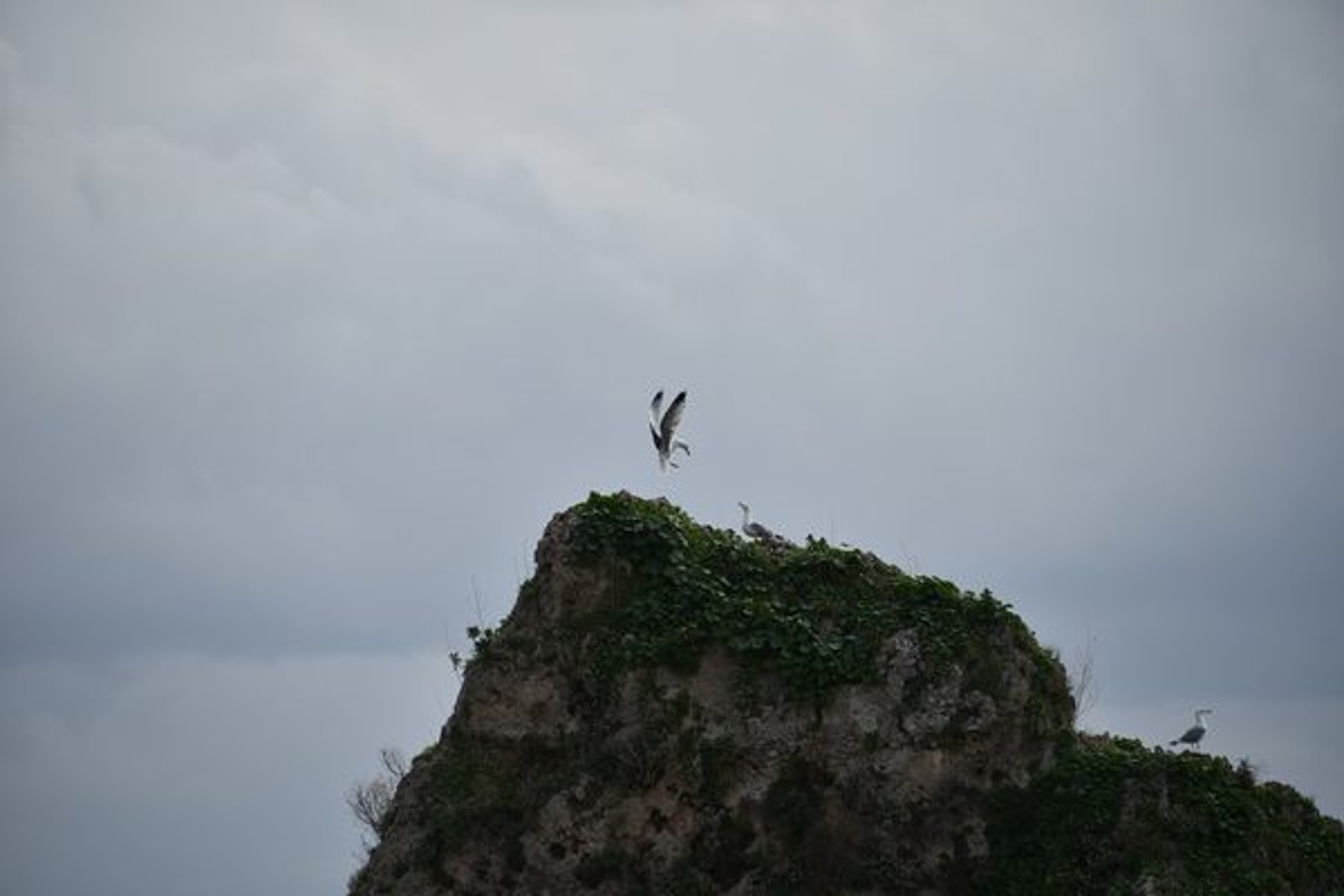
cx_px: 672
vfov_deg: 6.0
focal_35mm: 230
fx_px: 8586
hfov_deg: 9.0
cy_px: 448
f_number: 5.6
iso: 64
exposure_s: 1/320
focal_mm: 230
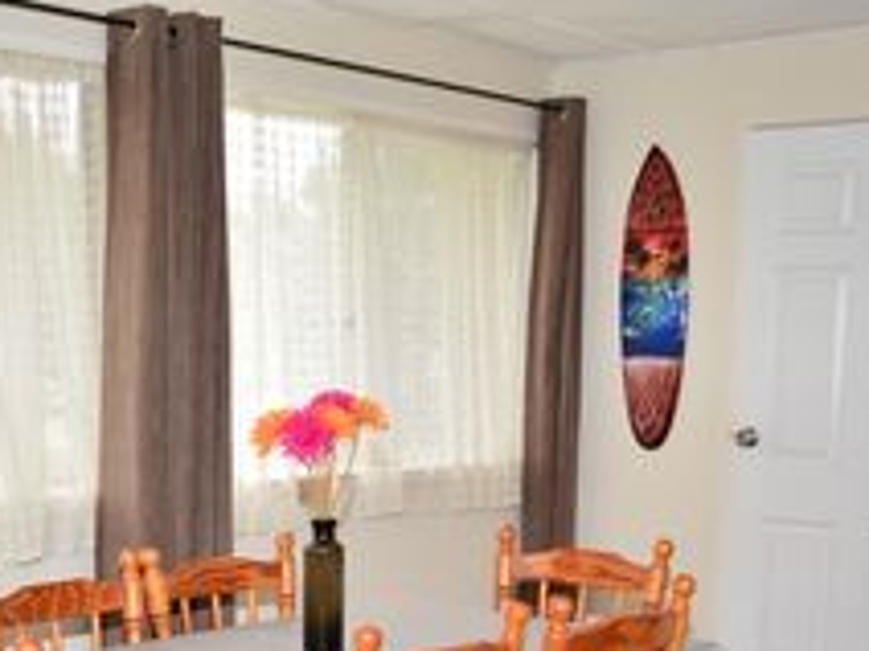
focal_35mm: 64
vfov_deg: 22.2
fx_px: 1607
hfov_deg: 29.5
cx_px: 152
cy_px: 624
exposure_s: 1/125
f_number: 3.8
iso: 250
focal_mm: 20
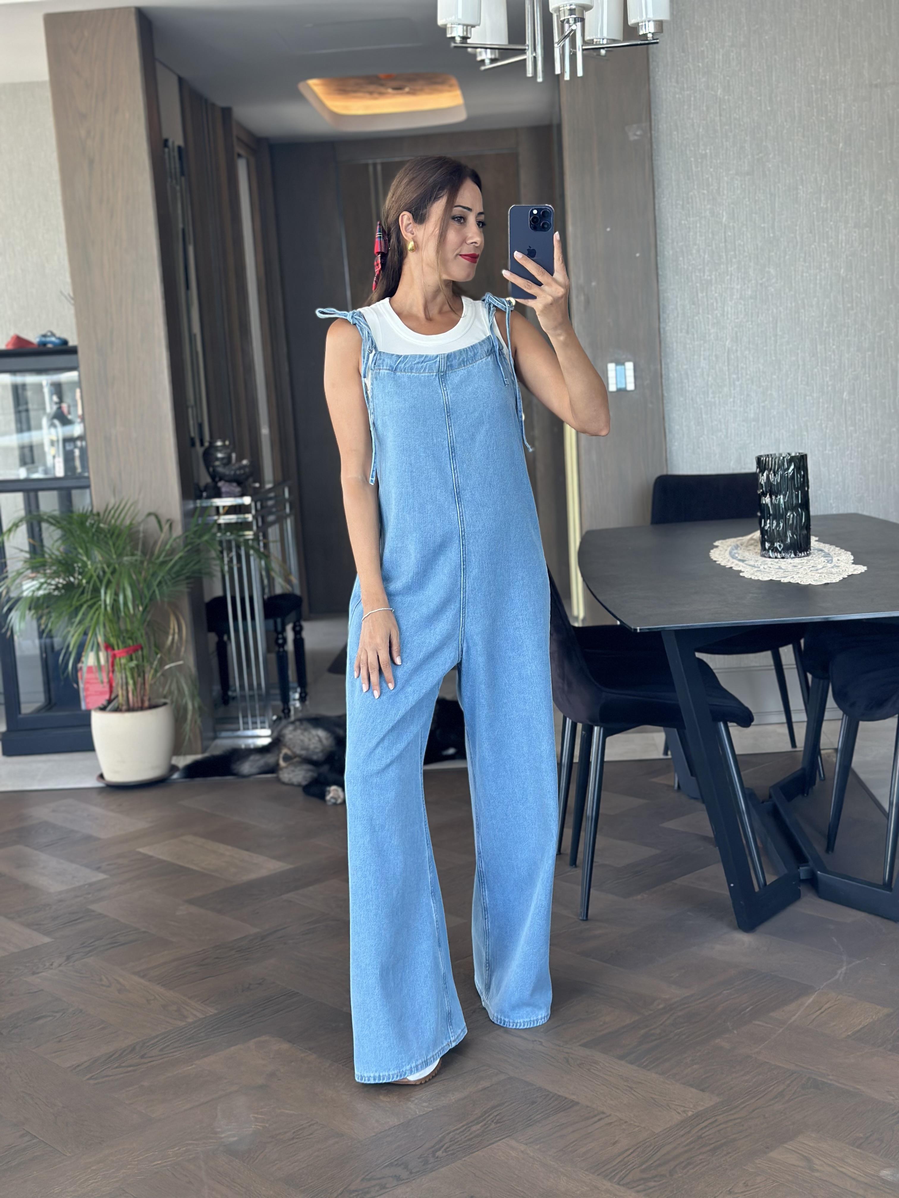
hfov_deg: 30.3
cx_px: 450
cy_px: 599
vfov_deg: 39.7
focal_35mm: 48
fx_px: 1662
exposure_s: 1/86
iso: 125
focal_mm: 6.86
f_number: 1.78
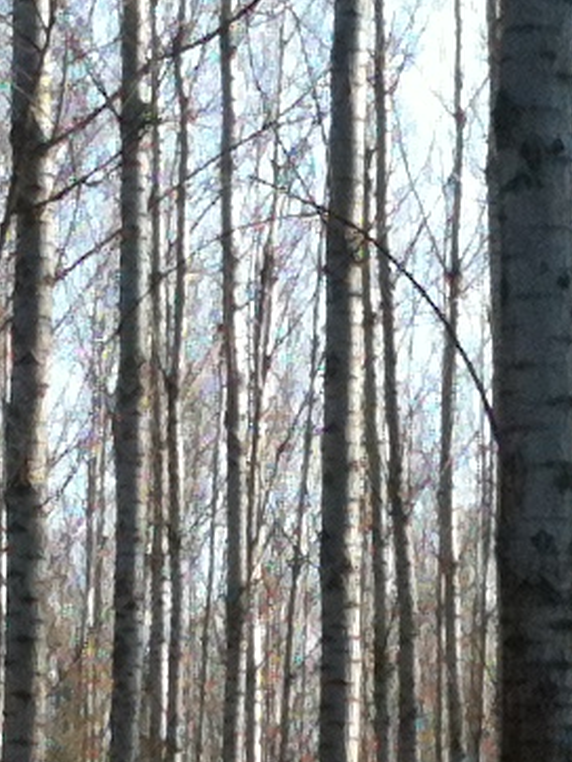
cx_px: 200
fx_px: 4357
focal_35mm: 198
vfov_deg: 9.9
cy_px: 695
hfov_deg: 7.5
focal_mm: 3.85
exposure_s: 1/295
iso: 64
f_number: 2.8
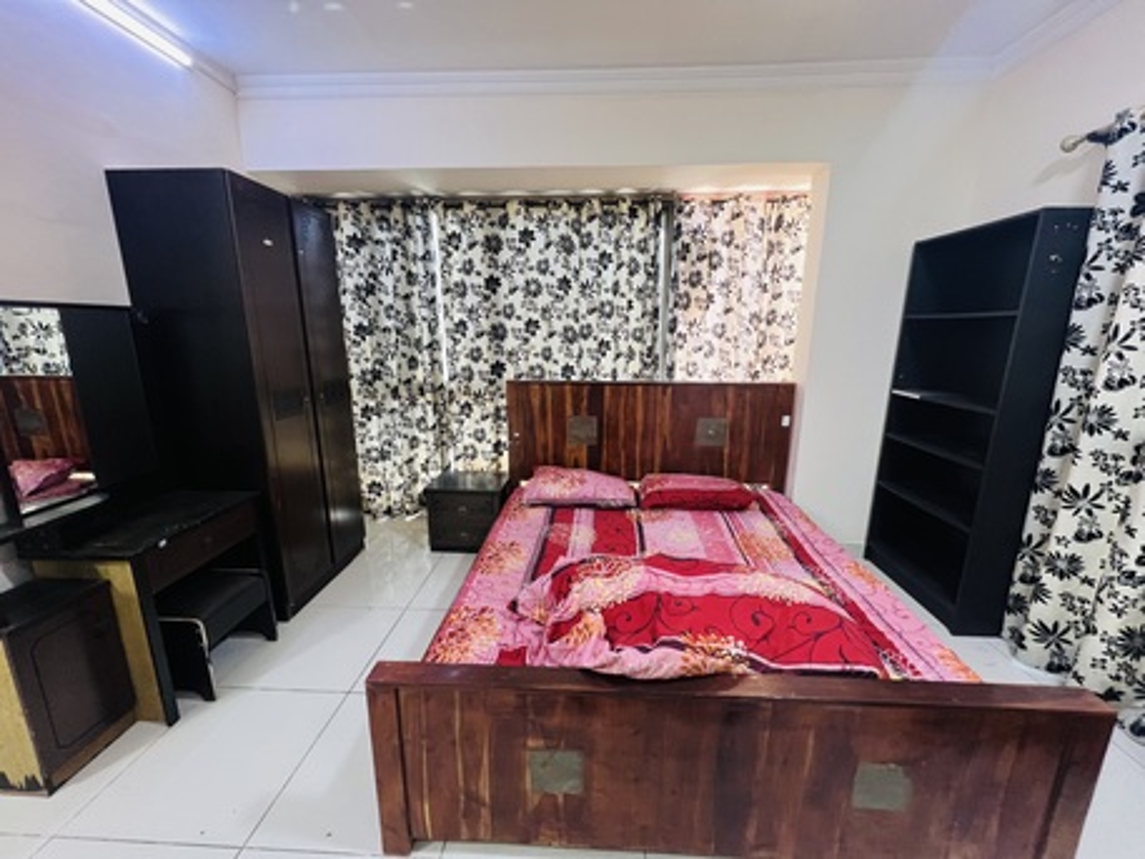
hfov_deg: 106.2
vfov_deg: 89.9
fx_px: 430
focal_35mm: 13
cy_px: 430
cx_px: 572
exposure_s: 1/50
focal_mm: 1.57
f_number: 1.8
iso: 200
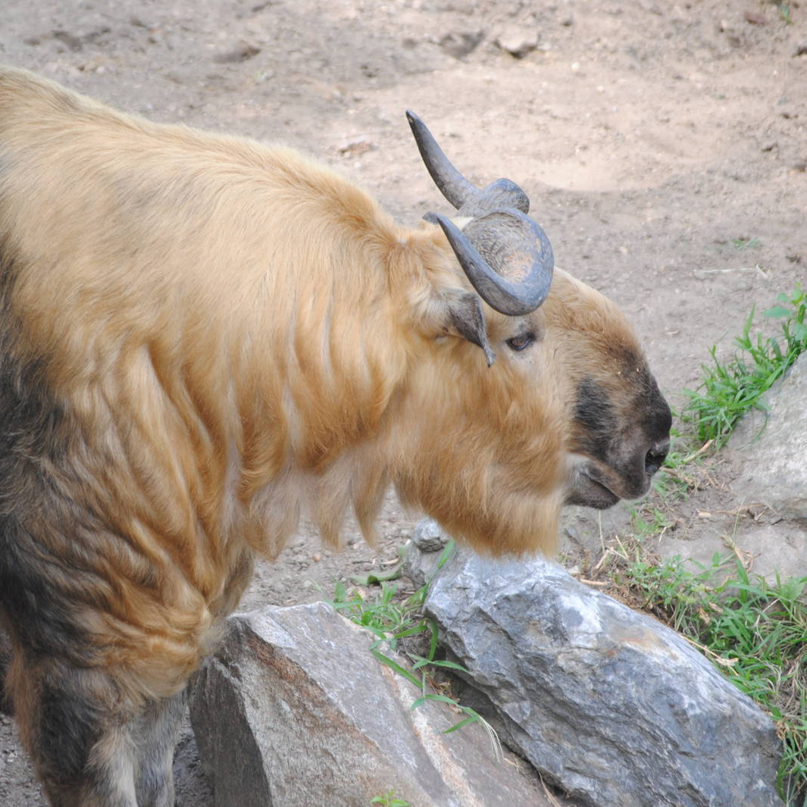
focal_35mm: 230
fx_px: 6066
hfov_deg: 7.6
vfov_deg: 7.6
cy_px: 405
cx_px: 254
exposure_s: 1/80
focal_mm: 120
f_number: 4.8
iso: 200
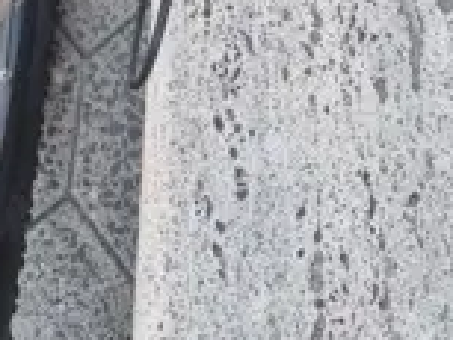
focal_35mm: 68
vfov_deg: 19.0
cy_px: -171
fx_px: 891
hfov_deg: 27.9
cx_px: 86
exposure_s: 1/106
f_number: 1.8
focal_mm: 5.4
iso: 50
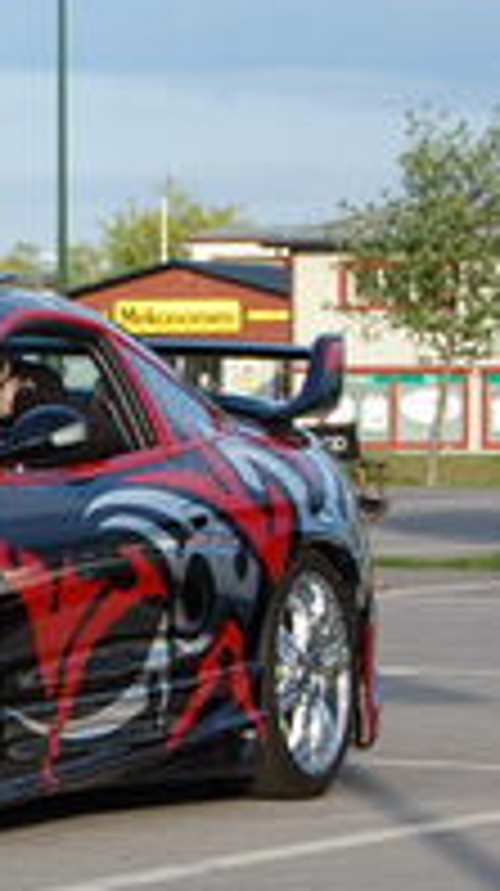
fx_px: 6609
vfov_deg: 7.7
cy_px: 580
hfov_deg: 4.3
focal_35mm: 280
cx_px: -266
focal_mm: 55
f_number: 8
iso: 200
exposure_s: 1/250
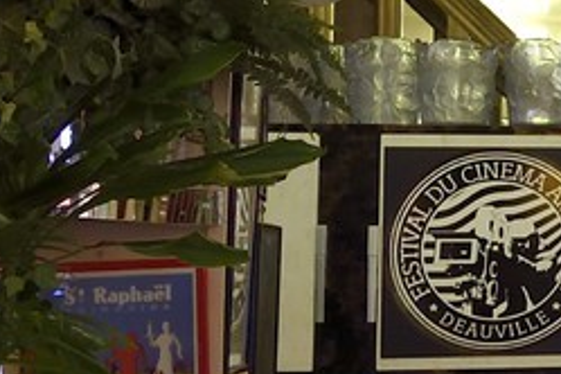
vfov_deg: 8.9
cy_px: 79
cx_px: 1658
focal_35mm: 154
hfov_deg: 10.1
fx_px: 2400
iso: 1600
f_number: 10
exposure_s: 1/30
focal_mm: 24
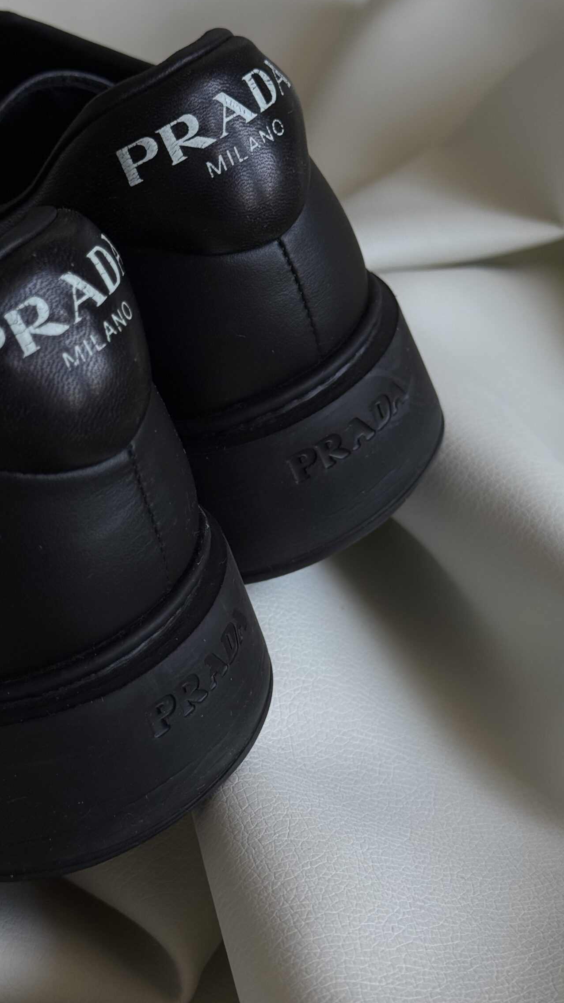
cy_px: 441
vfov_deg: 35.4
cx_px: 219
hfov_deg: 20.3
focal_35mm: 59
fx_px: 1569
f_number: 1.78
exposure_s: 1/172
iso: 50
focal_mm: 6.76
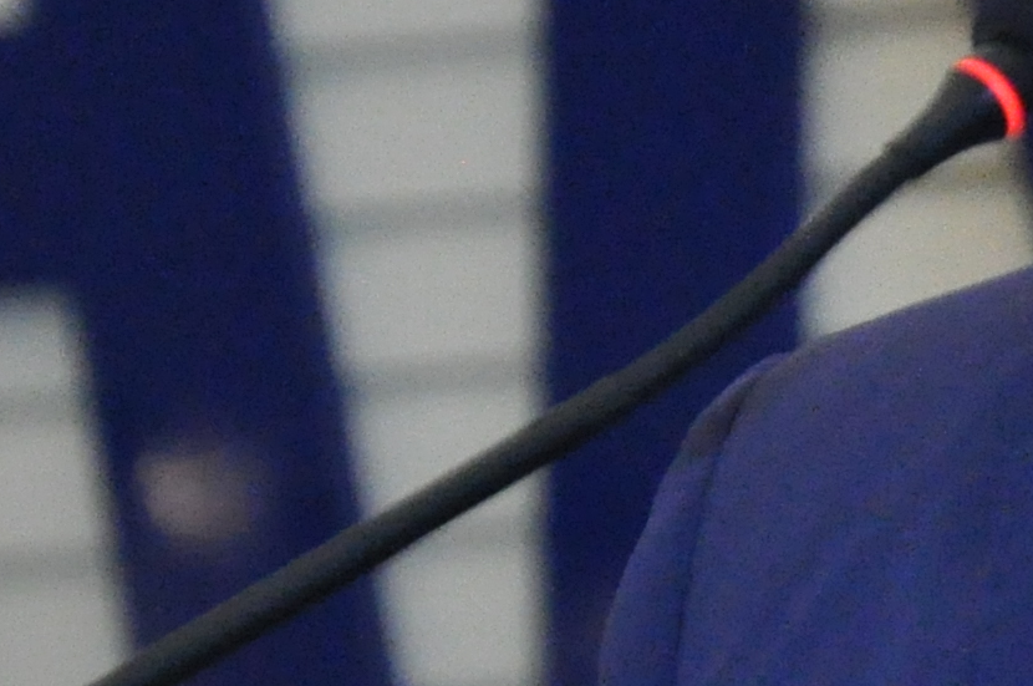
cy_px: 51
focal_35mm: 814
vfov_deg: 1.7
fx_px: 23313
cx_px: 1477
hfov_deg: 2.5
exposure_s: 1/200
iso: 2500
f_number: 5.6
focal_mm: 105
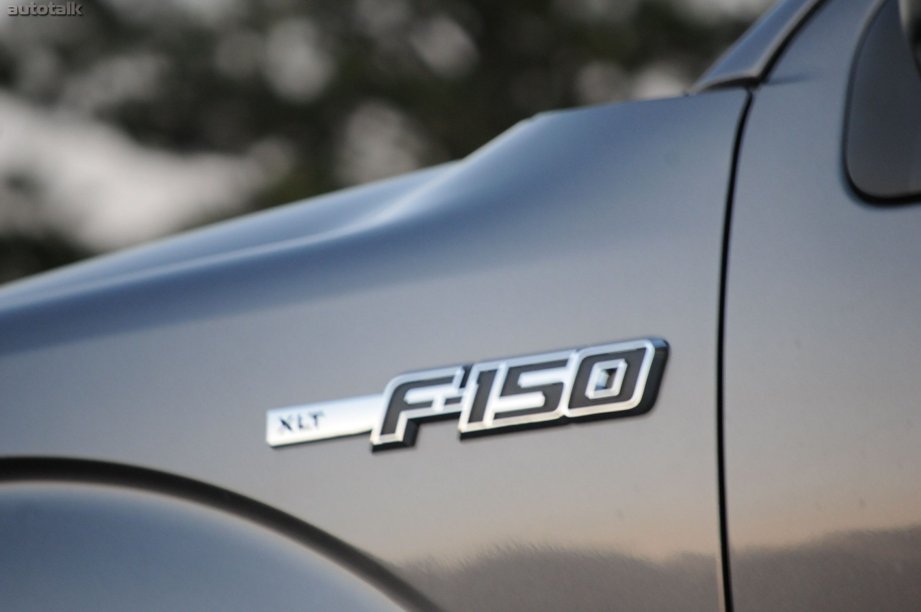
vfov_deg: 4.6
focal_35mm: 300
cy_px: 306
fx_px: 7666
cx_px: 460
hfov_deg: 6.9
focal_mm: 200
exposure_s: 1/80
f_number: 5.6
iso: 800
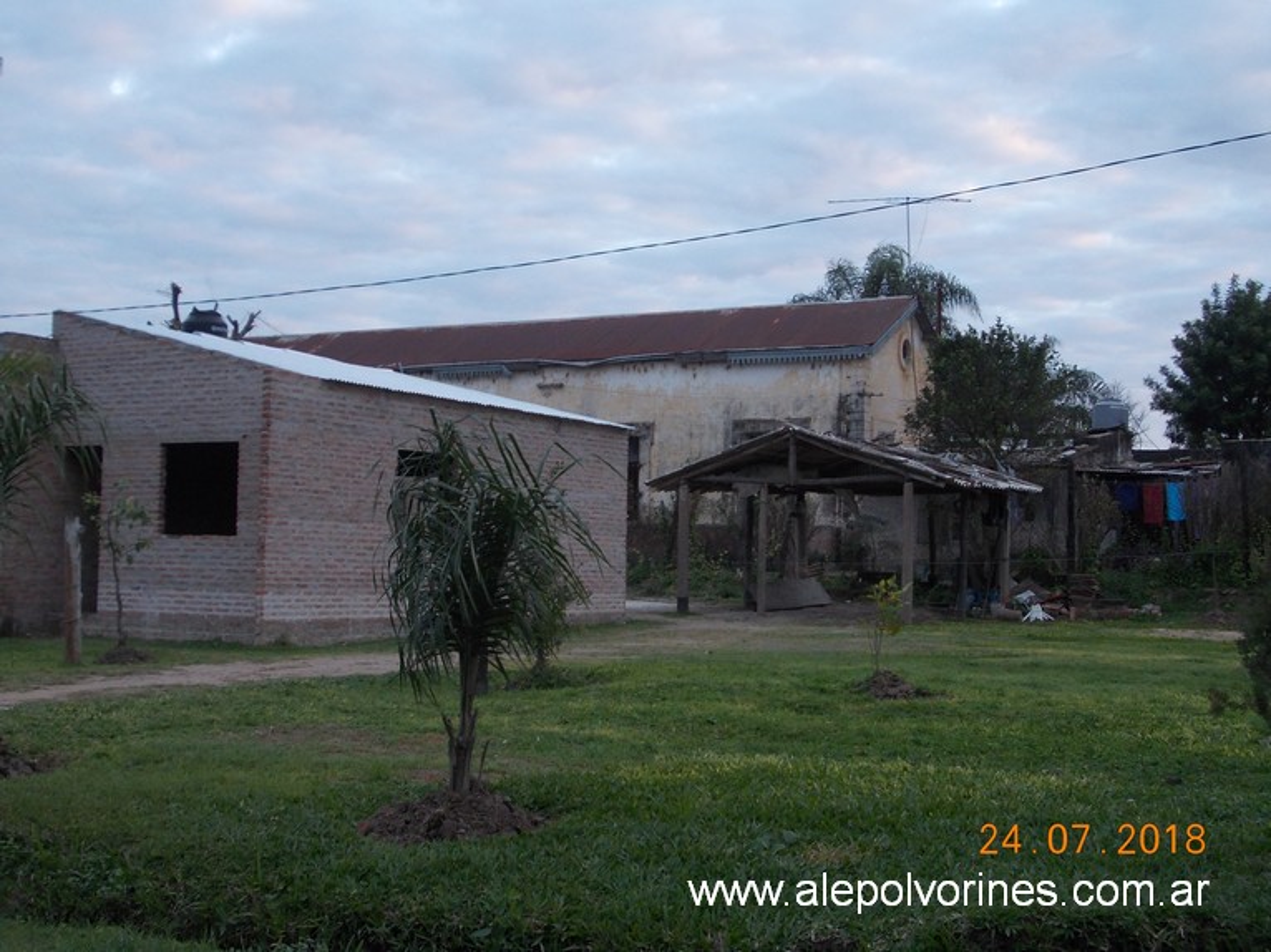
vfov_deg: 28.5
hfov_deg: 37.5
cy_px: 476
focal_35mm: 51
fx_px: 1872
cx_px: 636
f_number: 3.6
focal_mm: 7.2
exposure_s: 1/30
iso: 110
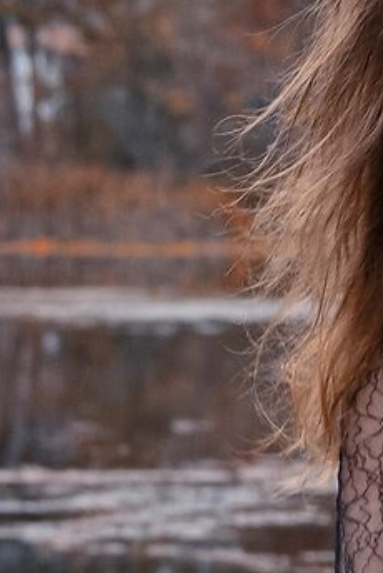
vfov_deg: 8.7
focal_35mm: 237
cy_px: 286
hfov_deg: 5.8
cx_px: 353
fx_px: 3774
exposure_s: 1/20
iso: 400
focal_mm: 34
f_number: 3.5
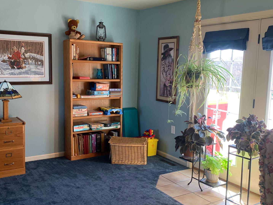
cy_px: 103
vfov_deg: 38.7
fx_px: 292
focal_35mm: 37
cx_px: 131
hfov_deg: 50.1
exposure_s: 1/67
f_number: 1.8
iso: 100
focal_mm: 4.25
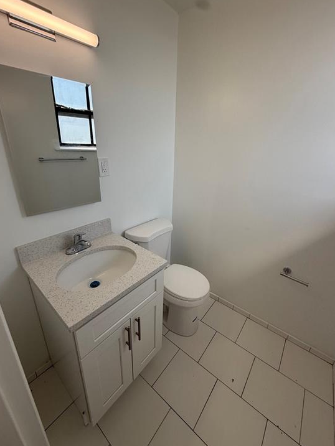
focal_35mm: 15
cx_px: 173
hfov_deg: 81.7
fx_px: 193
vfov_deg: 98.1
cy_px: 211
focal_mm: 2.22
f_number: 2.2
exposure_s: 1/298
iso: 64
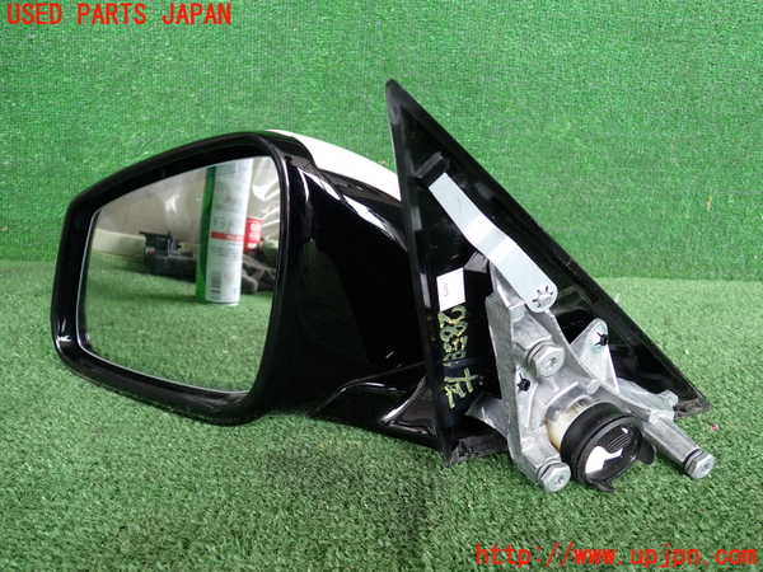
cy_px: 286
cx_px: 382
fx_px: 661
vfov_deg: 46.8
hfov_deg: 60.0
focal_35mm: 30
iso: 125
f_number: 2.3
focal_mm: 5.4
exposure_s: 1/60
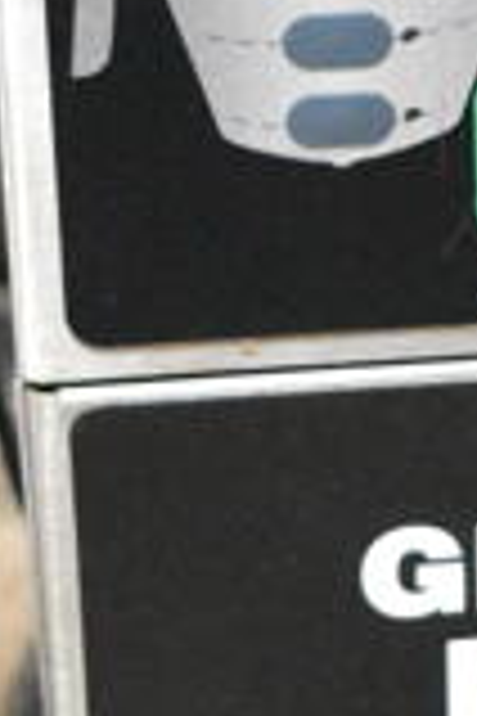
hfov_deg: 5.1
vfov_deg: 7.7
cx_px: 914
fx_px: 5304
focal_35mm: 267
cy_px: 38
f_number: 4.2
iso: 6400
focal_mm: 31
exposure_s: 1/200
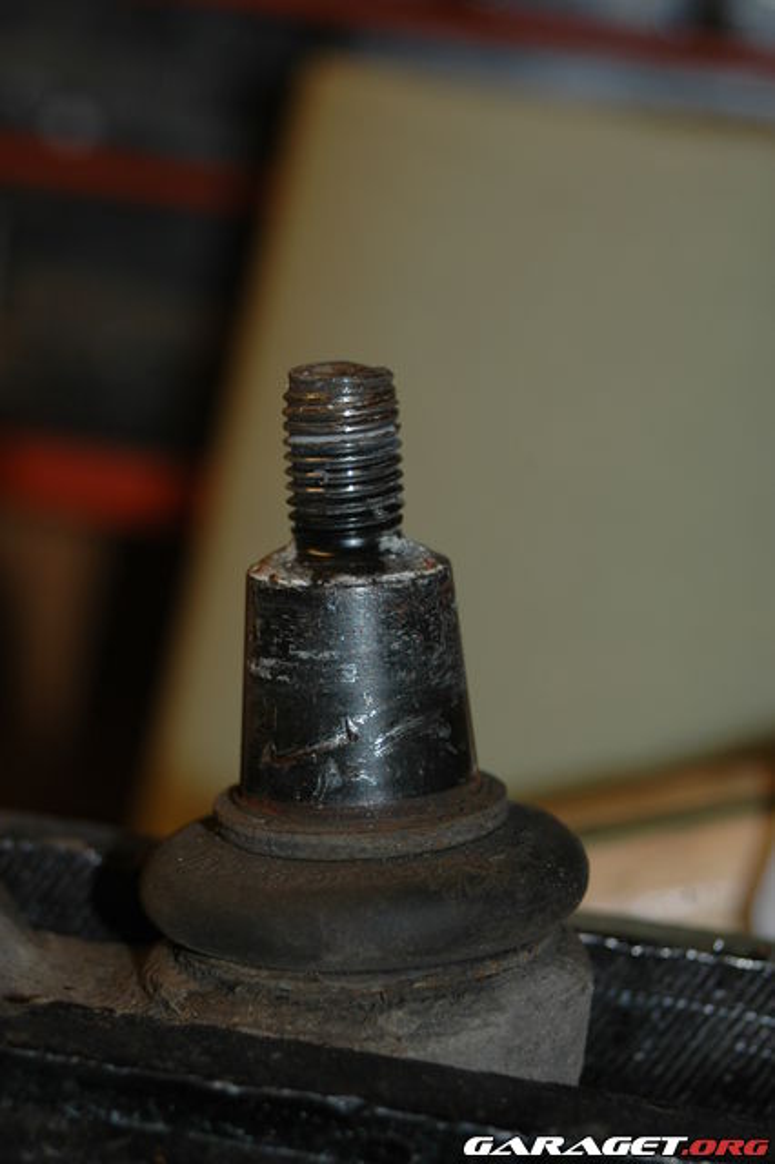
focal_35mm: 120
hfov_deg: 11.4
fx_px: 3879
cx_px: 388
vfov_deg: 17.1
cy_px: 582
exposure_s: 1/60
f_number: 5.6
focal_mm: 80
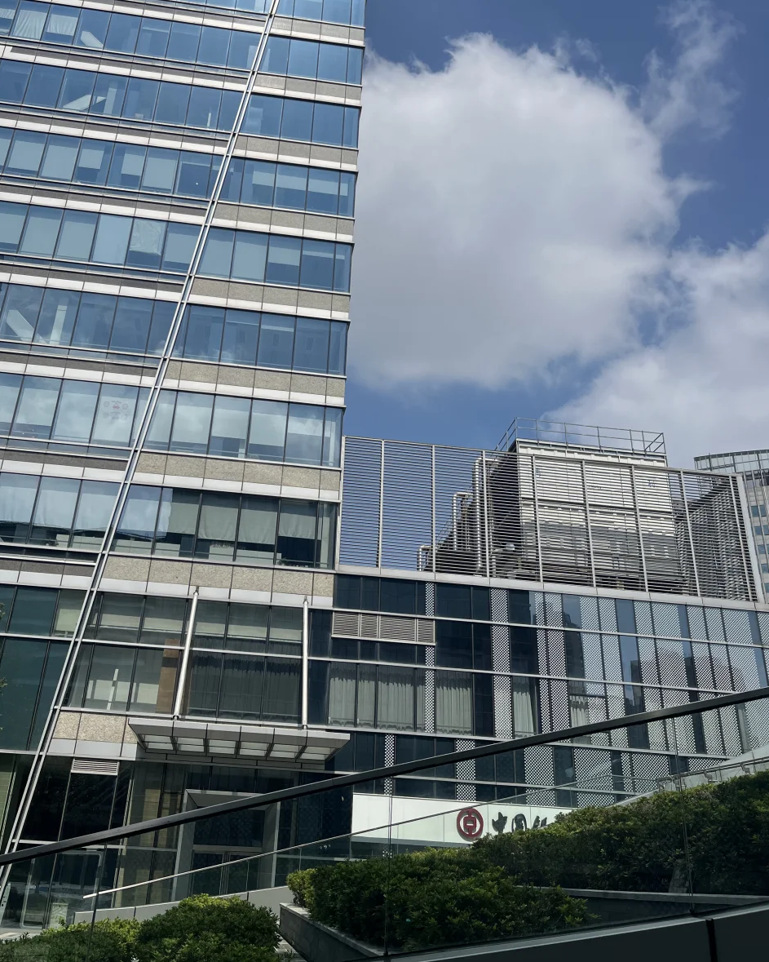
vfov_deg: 56.9
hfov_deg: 47.1
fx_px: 882
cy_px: 410
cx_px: 350
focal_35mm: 31
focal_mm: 5.1
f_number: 1.6
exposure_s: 1/7874
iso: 50
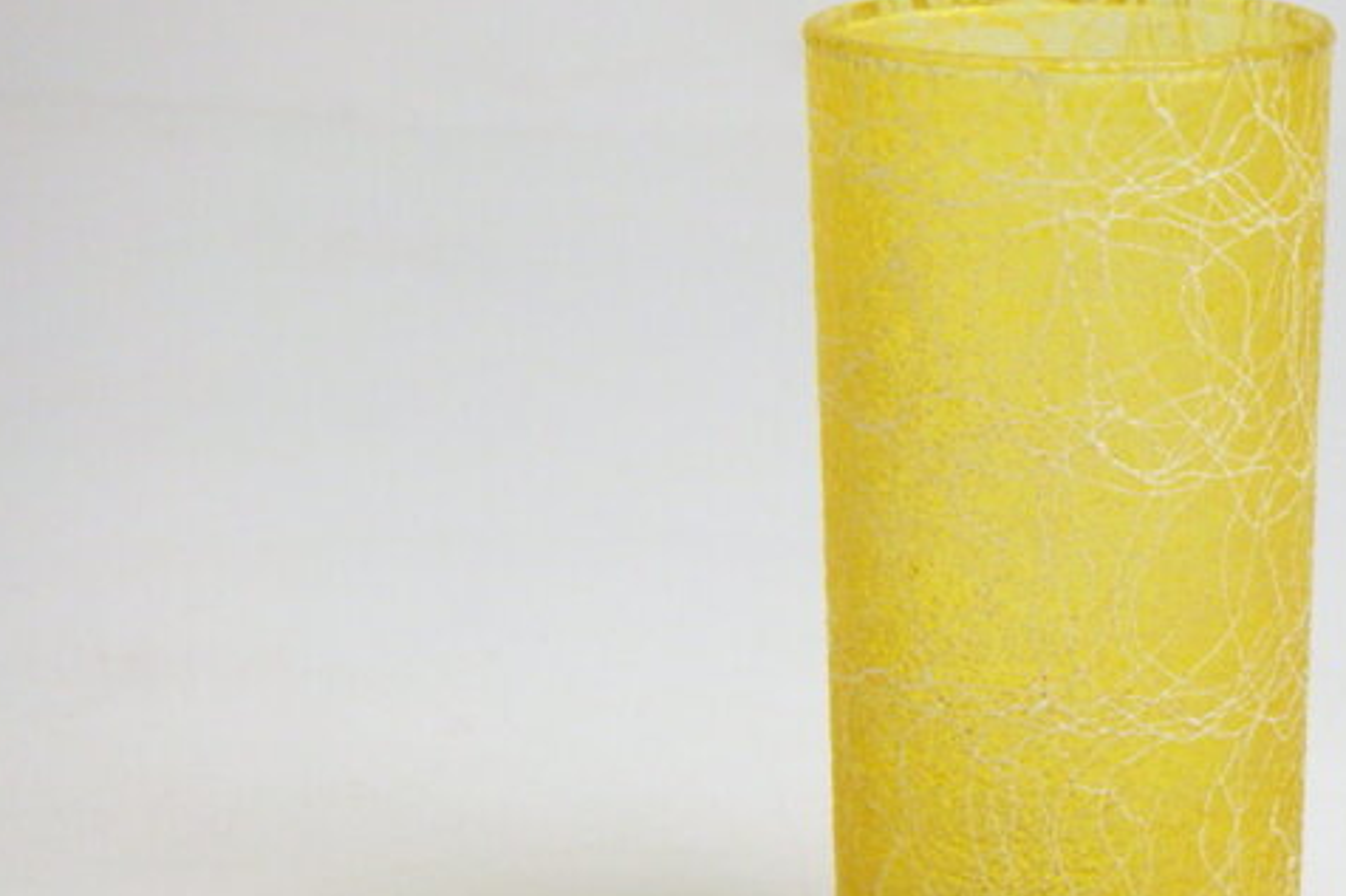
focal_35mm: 193
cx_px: 1069
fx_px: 7213
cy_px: 447
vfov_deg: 7.1
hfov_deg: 10.6
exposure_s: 1/40
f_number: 5.2
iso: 125
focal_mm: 20.6
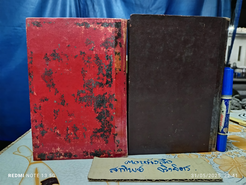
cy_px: 92
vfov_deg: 56.8
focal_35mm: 24
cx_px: 123
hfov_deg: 71.6
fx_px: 171
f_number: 1.7
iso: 2473
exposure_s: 1/20
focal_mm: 5.31
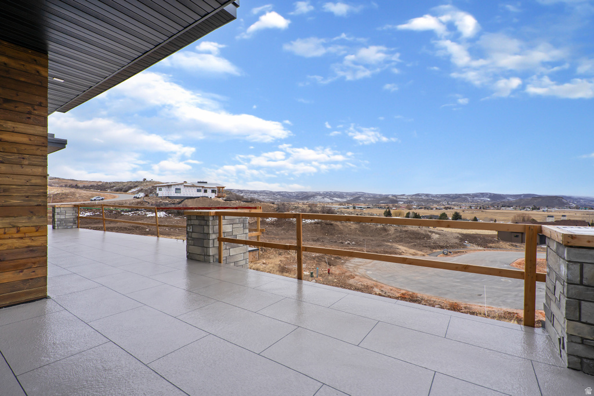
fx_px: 264
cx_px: 297
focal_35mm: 16
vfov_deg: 73.8
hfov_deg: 96.7
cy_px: 198
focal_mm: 16
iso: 250
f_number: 9
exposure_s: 1/200
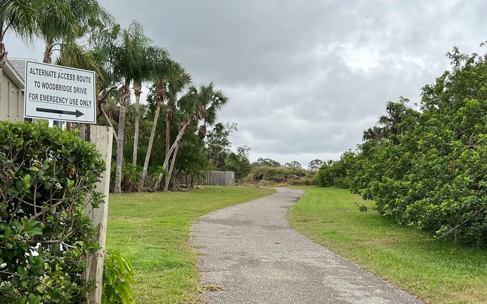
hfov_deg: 44.3
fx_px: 597
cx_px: 269
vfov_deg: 28.5
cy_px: 190
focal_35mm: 45
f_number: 1.5
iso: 50
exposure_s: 1/887
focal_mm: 5.7
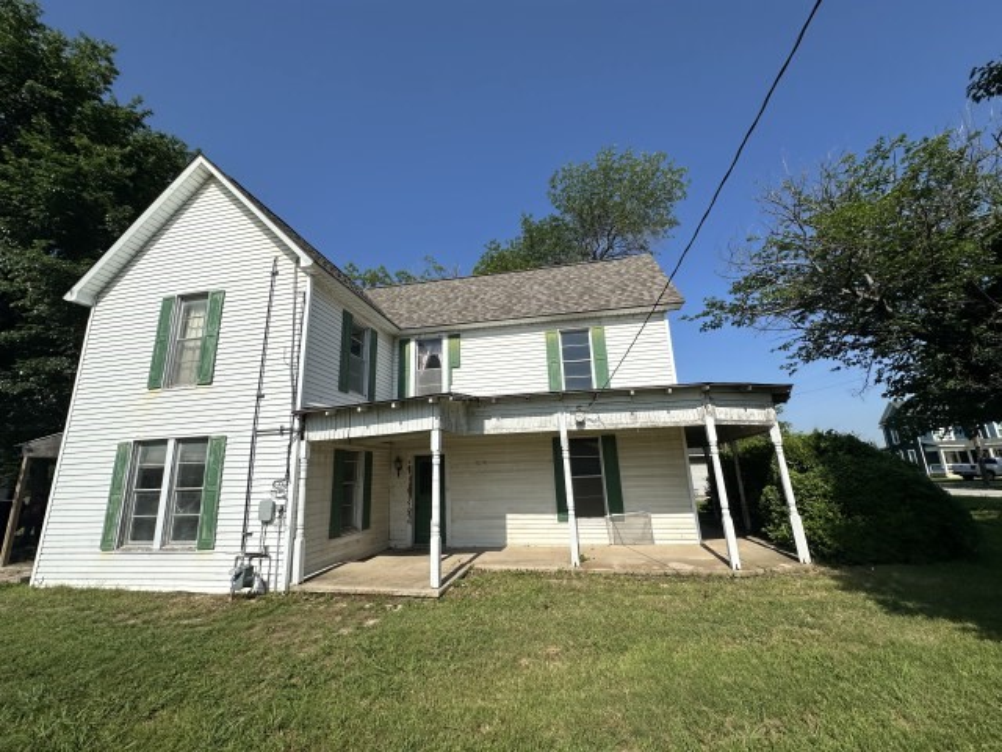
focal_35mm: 14
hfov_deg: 102.1
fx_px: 405
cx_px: 501
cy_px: 376
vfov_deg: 85.7
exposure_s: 1/3861
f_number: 2.2
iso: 50
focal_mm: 2.22
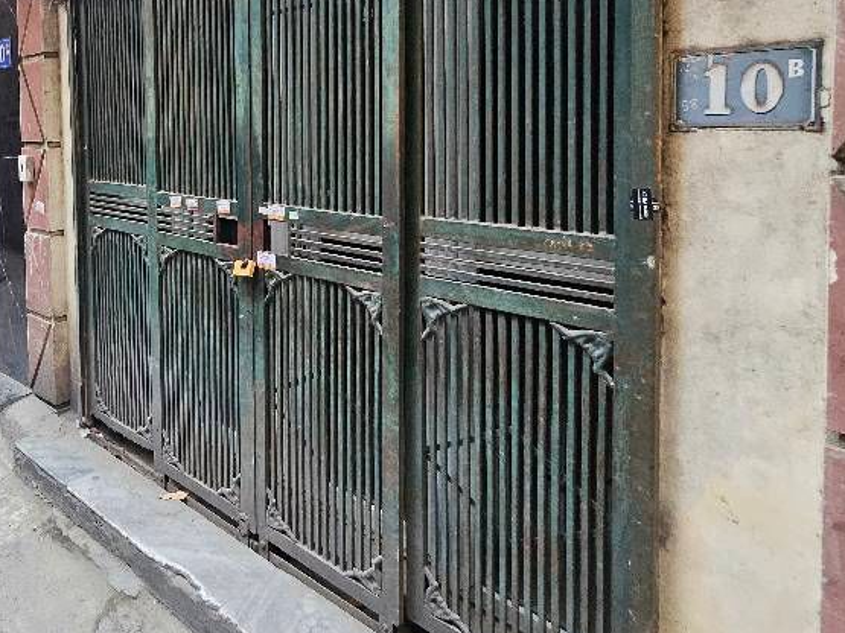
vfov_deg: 54.2
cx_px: 180
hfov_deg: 65.7
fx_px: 586
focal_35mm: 24
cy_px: 160
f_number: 2.2
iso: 400
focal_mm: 1.74
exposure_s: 1/101
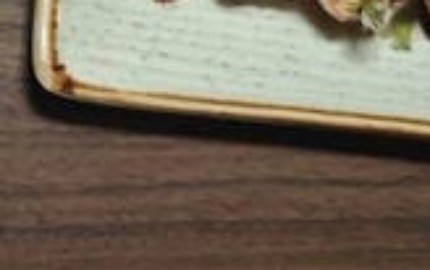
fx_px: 2089
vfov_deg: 6.8
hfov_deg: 11.1
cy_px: -469
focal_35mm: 178
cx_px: -315
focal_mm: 8.72
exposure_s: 1/60
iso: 500
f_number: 1.63
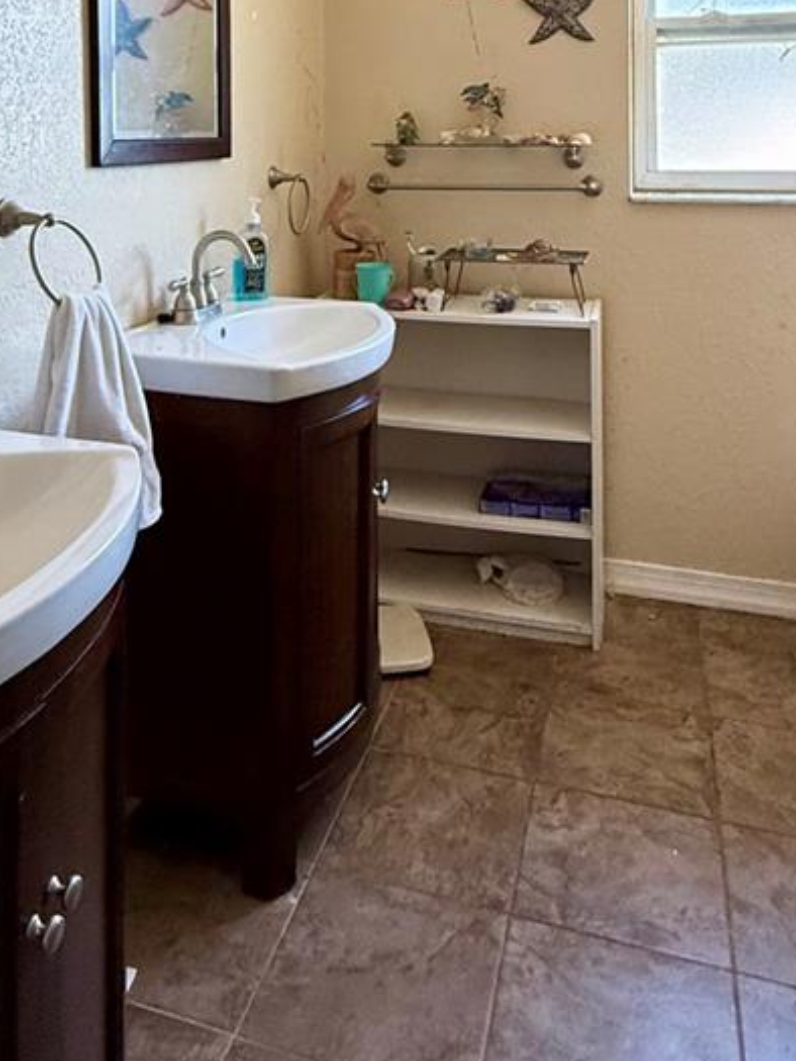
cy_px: 137
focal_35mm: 32
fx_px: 981
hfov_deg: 44.0
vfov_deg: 51.2
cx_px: 329
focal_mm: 2.22
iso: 400
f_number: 2.2
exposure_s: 1/60
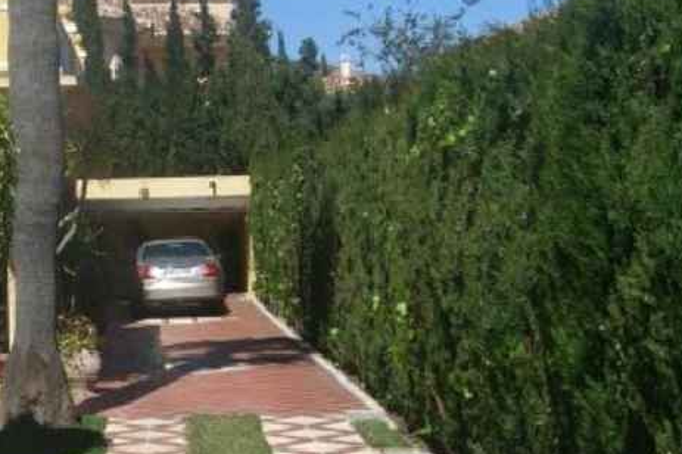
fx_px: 1552
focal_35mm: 82
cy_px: 248
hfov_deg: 24.0
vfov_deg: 16.6
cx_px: 44
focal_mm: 6.2
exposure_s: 1/800
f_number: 4.3
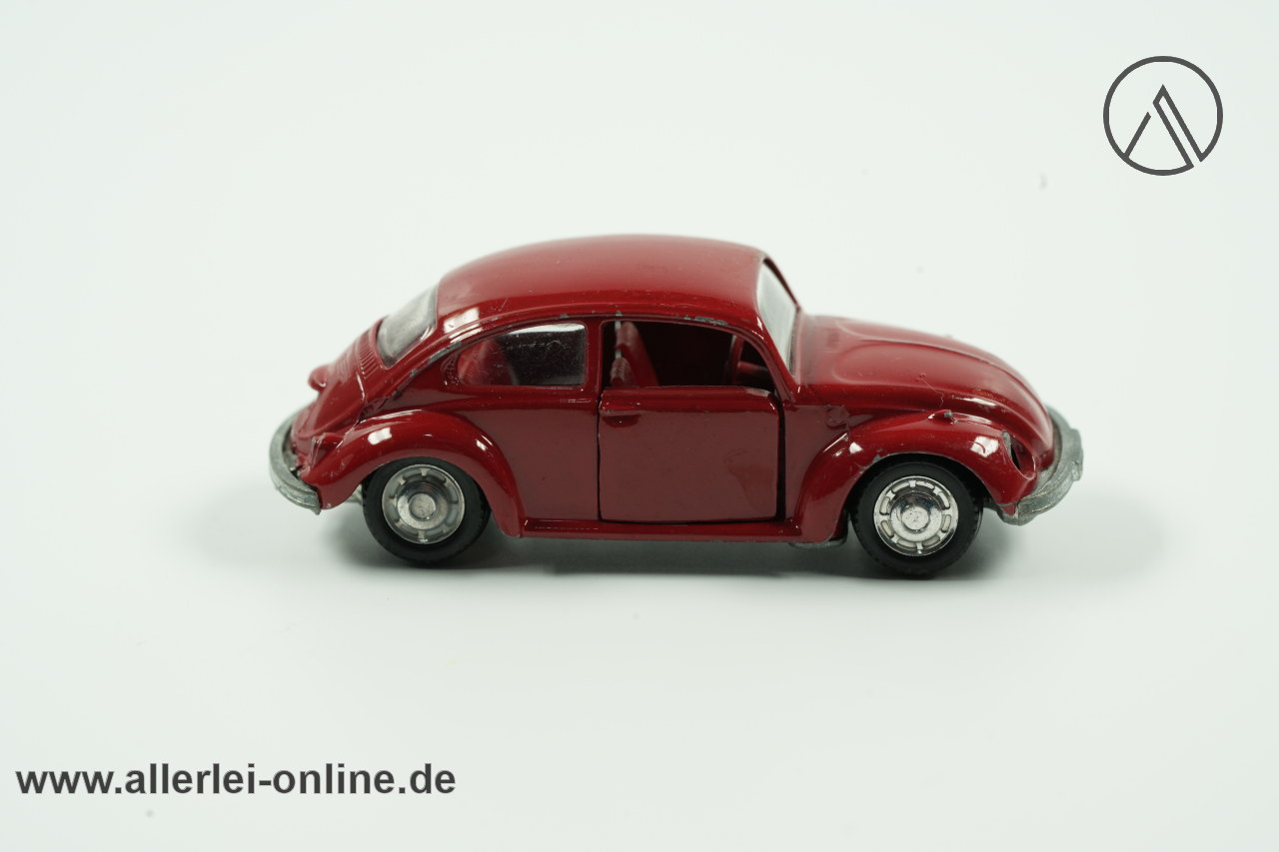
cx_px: 640
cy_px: 426
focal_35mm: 90
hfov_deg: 22.6
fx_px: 3197
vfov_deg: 15.2
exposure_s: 1/15
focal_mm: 90
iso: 640
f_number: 10
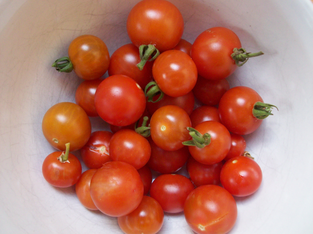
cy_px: 117
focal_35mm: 34
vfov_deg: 41.8
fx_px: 307
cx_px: 156
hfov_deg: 54.0
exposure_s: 1/41.7
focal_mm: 5.7
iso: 160
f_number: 2.8
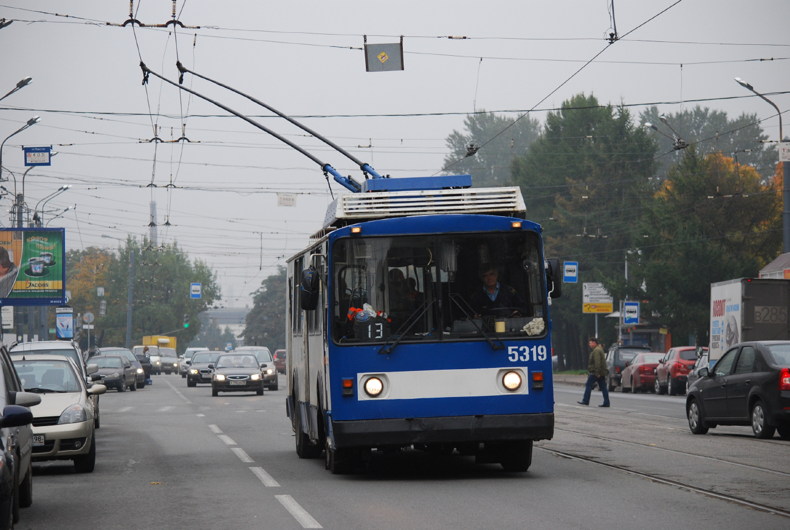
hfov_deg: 13.4
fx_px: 3365
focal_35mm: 153
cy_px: 265
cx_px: 395
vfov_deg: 9.0
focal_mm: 102
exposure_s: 1/320
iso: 400
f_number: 4.8
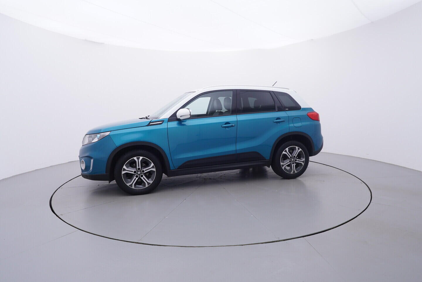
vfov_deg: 56.2
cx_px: 211
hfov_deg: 77.3
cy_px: 141
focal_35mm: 22
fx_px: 264
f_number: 5
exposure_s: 1/80
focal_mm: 15
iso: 200
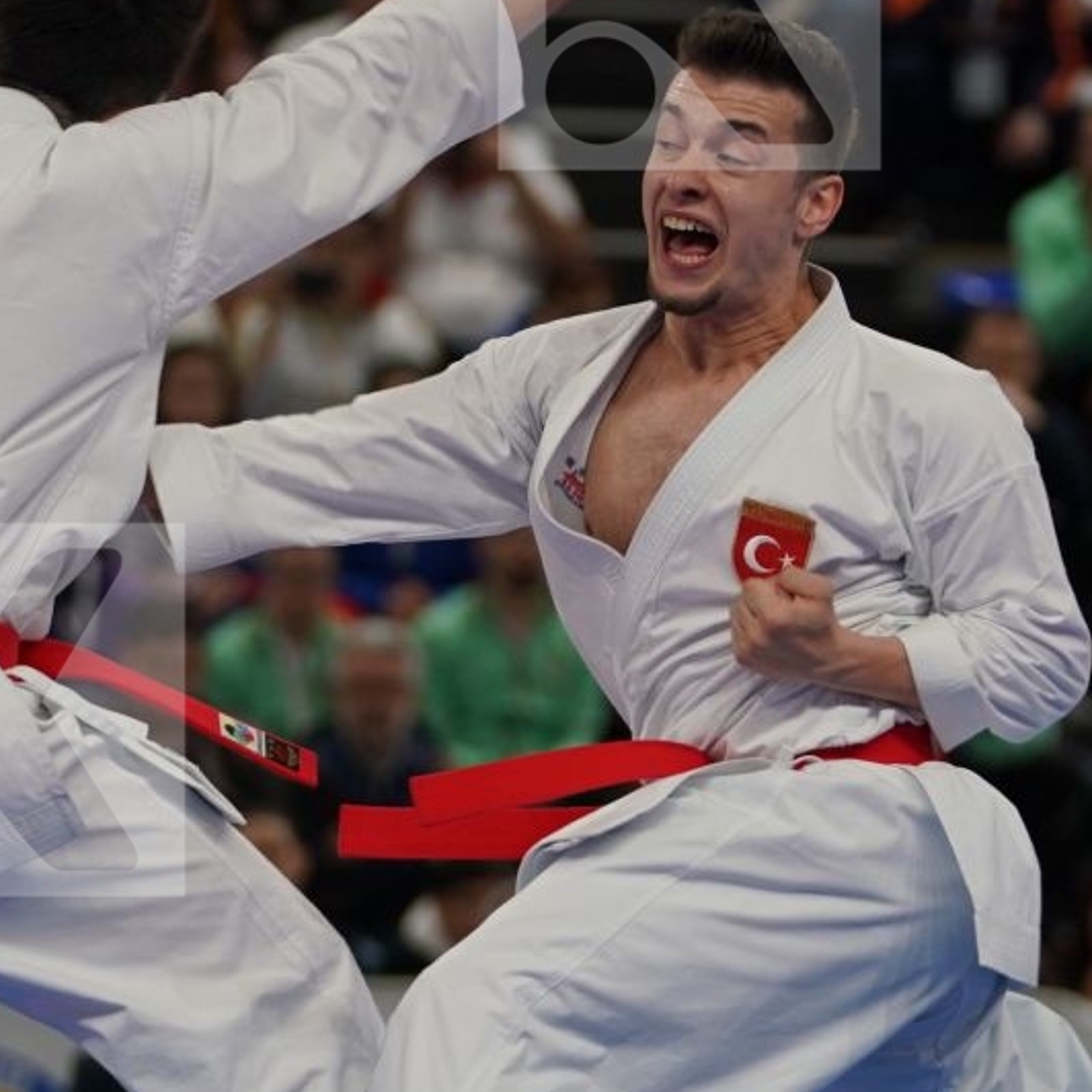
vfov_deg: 4.8
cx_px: 690
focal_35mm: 365
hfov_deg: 4.8
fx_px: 13027
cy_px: 710
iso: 640
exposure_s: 1/500
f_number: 2.8
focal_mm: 127
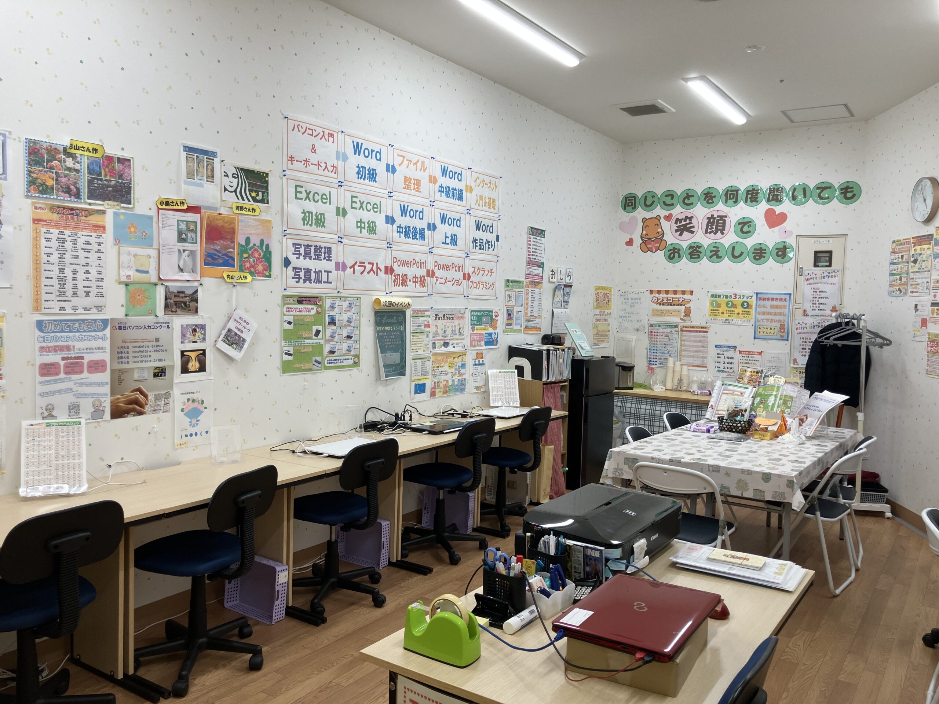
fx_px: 760
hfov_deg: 63.4
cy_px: 352
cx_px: 470
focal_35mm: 28
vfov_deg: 49.7
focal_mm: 3.99
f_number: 1.8
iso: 50
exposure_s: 1/100
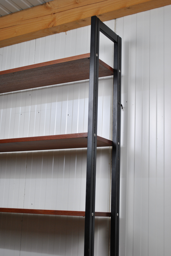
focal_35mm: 52
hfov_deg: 25.8
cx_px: 86
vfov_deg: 37.8
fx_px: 373
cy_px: 128
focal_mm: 35
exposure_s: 1/20
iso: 200
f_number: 5
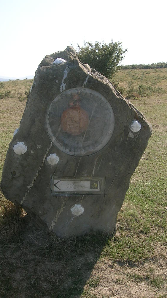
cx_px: 80
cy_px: 150
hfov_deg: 30.4
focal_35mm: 39
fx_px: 307
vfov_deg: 51.6
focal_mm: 5.4
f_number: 4.8
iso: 50
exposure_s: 1/308
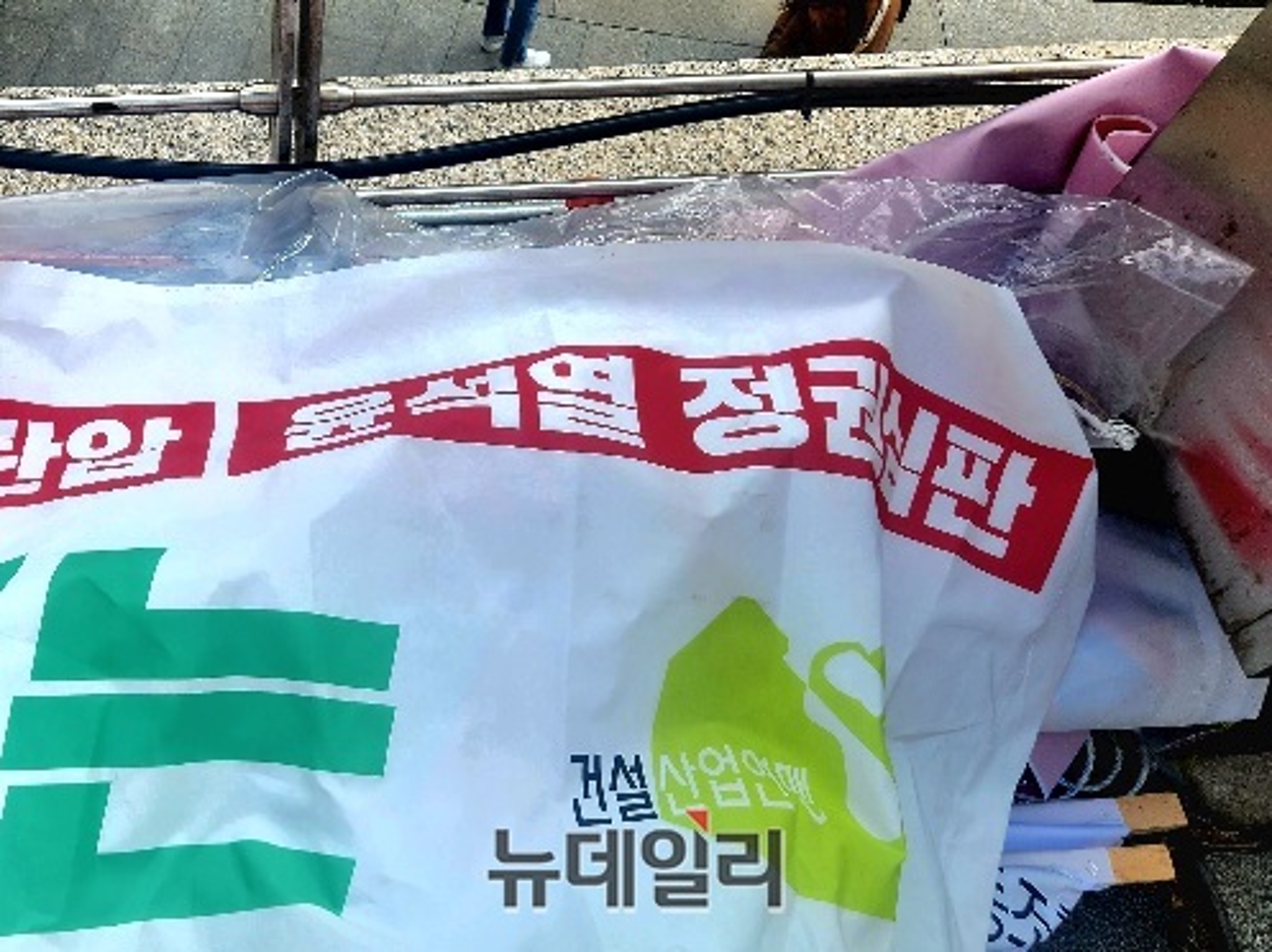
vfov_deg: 58.8
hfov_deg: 74.0
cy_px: 476
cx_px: 636
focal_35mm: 23
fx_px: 845
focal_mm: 5.4
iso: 20
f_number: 1.8
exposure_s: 1/1000
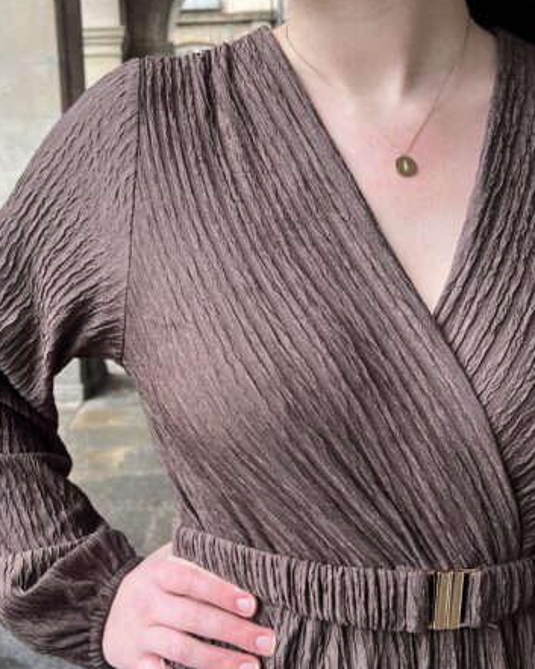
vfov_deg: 54.1
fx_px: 653
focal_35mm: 33
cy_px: 363
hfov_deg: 44.4
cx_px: 220
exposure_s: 1/121
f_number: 1.5
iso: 125
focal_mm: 5.7
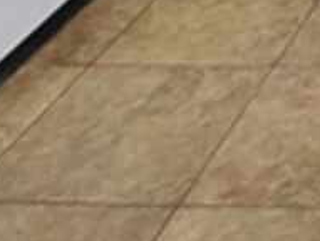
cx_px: 674
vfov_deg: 11.9
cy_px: -288
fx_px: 991
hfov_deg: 14.6
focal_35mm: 107
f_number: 2.2
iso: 160
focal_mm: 1.64
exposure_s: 1/60
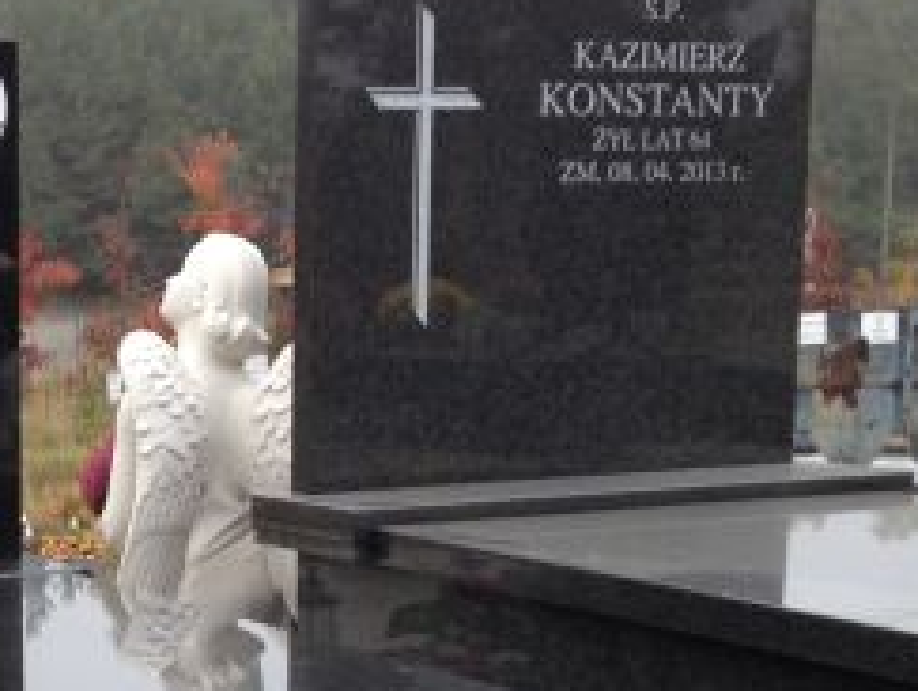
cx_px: -64
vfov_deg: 15.8
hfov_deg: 20.4
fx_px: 2443
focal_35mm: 92
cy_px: 691
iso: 50
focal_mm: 4.28
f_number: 2.4
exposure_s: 1/138
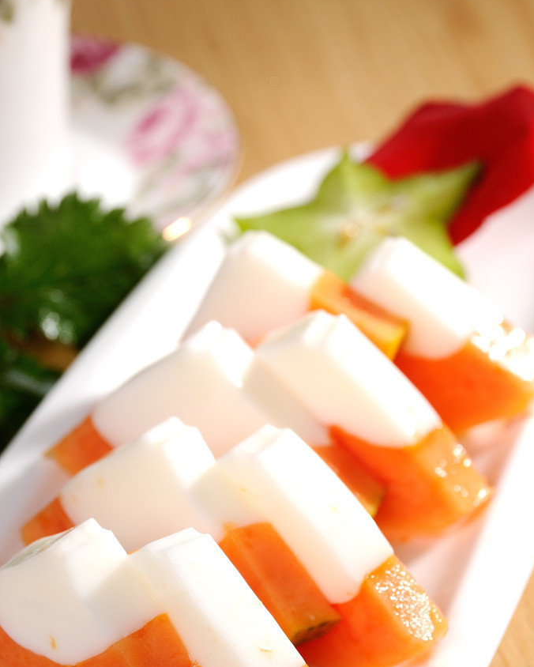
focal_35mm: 133
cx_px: 268
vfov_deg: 14.5
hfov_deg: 11.6
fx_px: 2626
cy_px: 375
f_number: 9
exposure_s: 1/160
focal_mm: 78
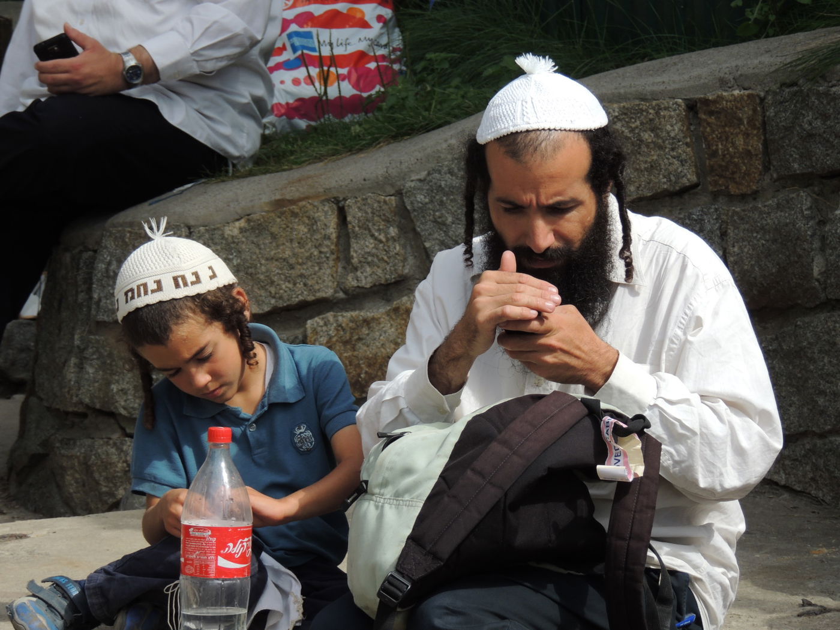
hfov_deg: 11.6
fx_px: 4125
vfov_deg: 8.7
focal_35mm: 170
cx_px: 420
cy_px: 315
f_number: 4.5
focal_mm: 30.3
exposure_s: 1/640
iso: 100
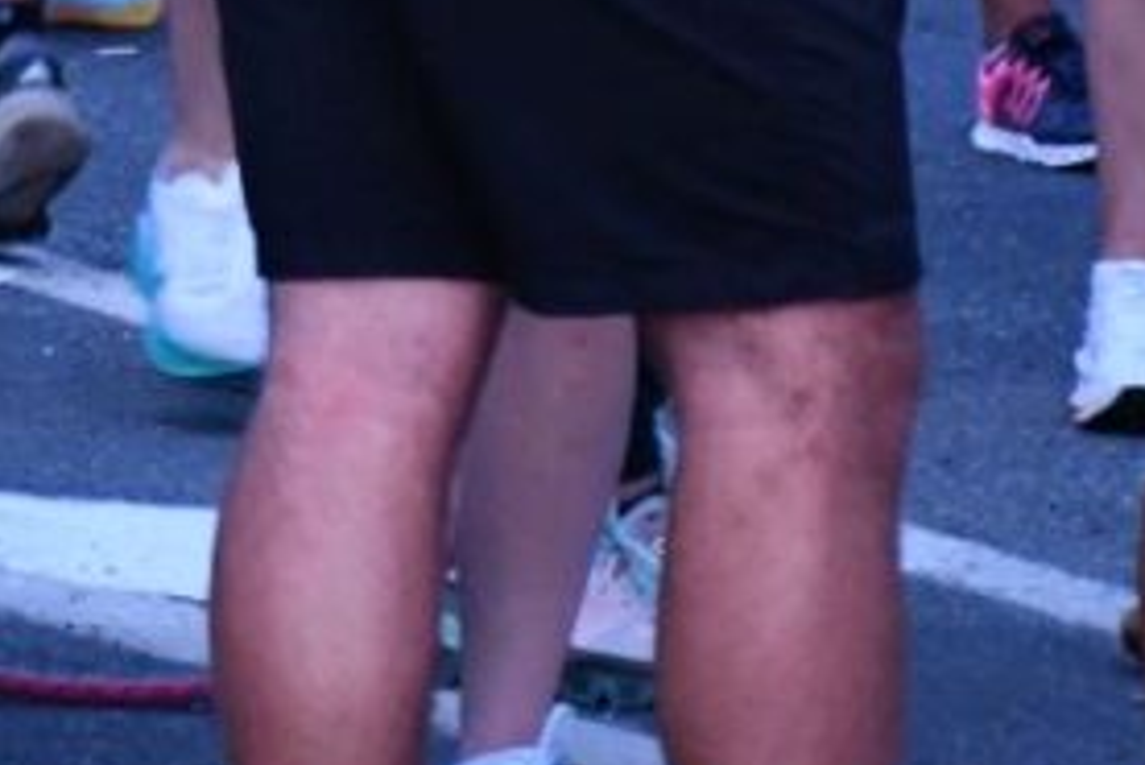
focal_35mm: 546
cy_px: -877
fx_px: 17374
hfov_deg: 3.8
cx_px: -513
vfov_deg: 2.5
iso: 3200
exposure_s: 1/80
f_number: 5.3
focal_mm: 80
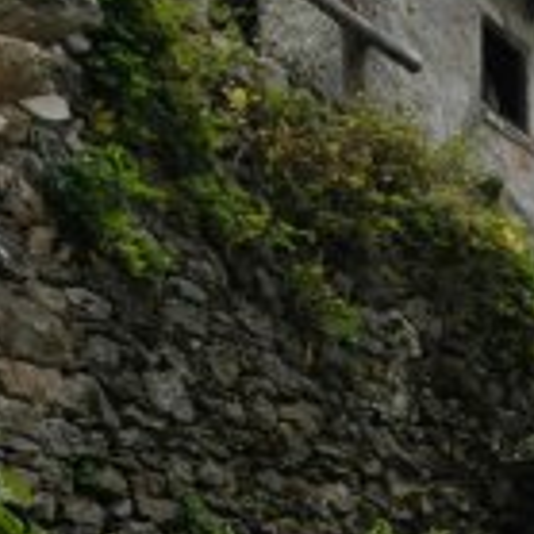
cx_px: 588
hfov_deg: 9.1
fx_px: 3337
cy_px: 957
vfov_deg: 8.8
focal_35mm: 191
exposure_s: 1/60
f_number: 4
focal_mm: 29
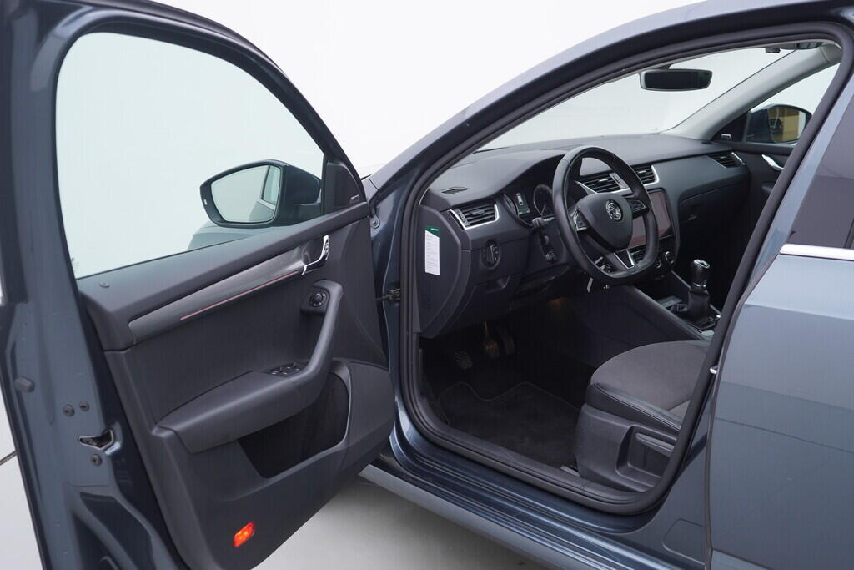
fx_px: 854
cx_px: 427
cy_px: 285
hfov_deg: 53.1
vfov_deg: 36.9
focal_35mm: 36
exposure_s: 1/50
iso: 125
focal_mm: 24
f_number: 3.2
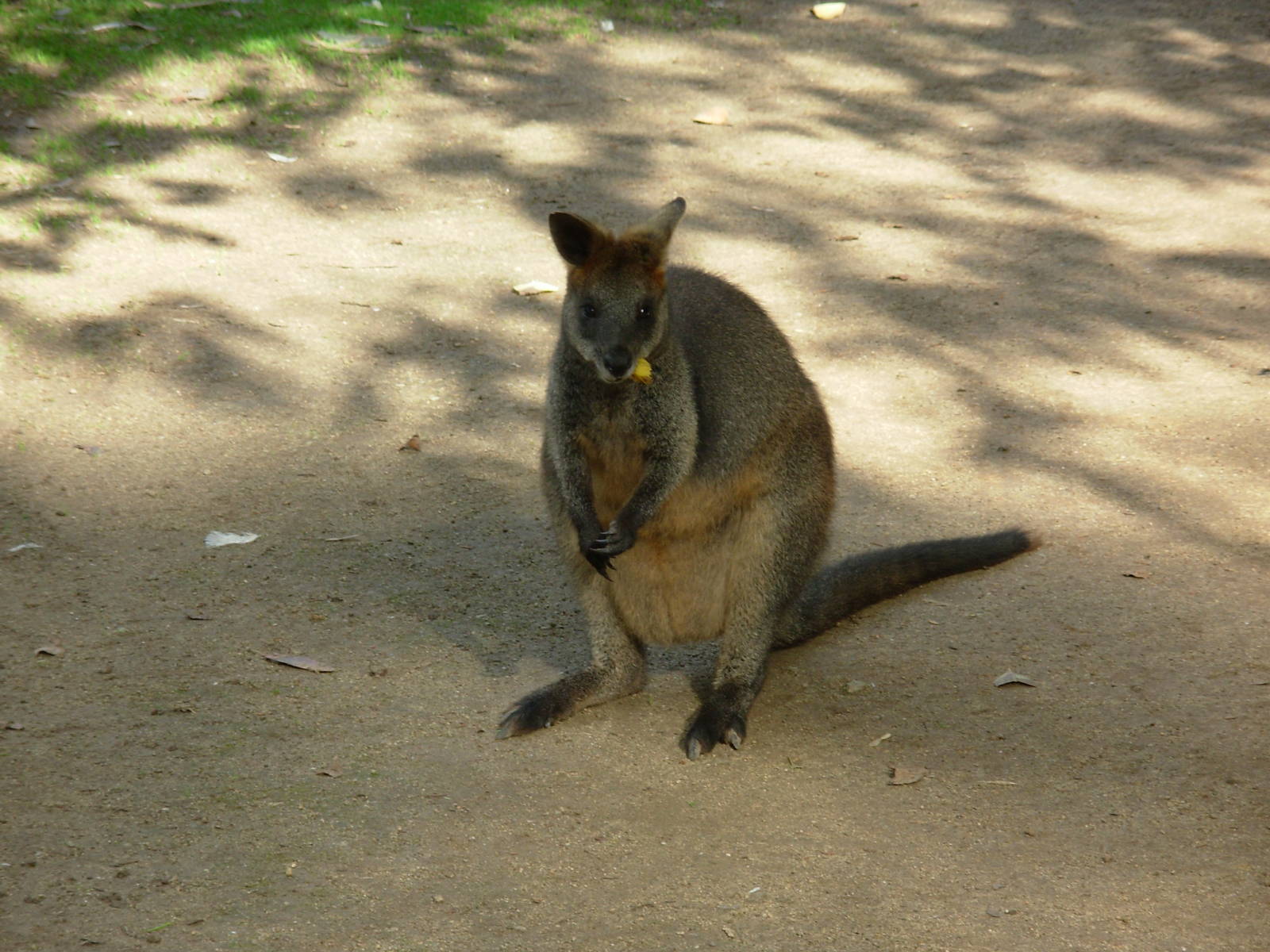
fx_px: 5980
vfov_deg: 9.1
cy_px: 476
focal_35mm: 163
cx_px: 635
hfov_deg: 12.1
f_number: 4.8
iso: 50
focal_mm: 27
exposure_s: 1/85.4
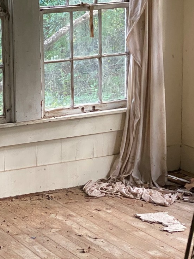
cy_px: 112
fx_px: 814
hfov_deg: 13.5
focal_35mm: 109
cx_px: 25
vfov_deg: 18.0
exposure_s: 1/60
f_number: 2
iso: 400
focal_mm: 6
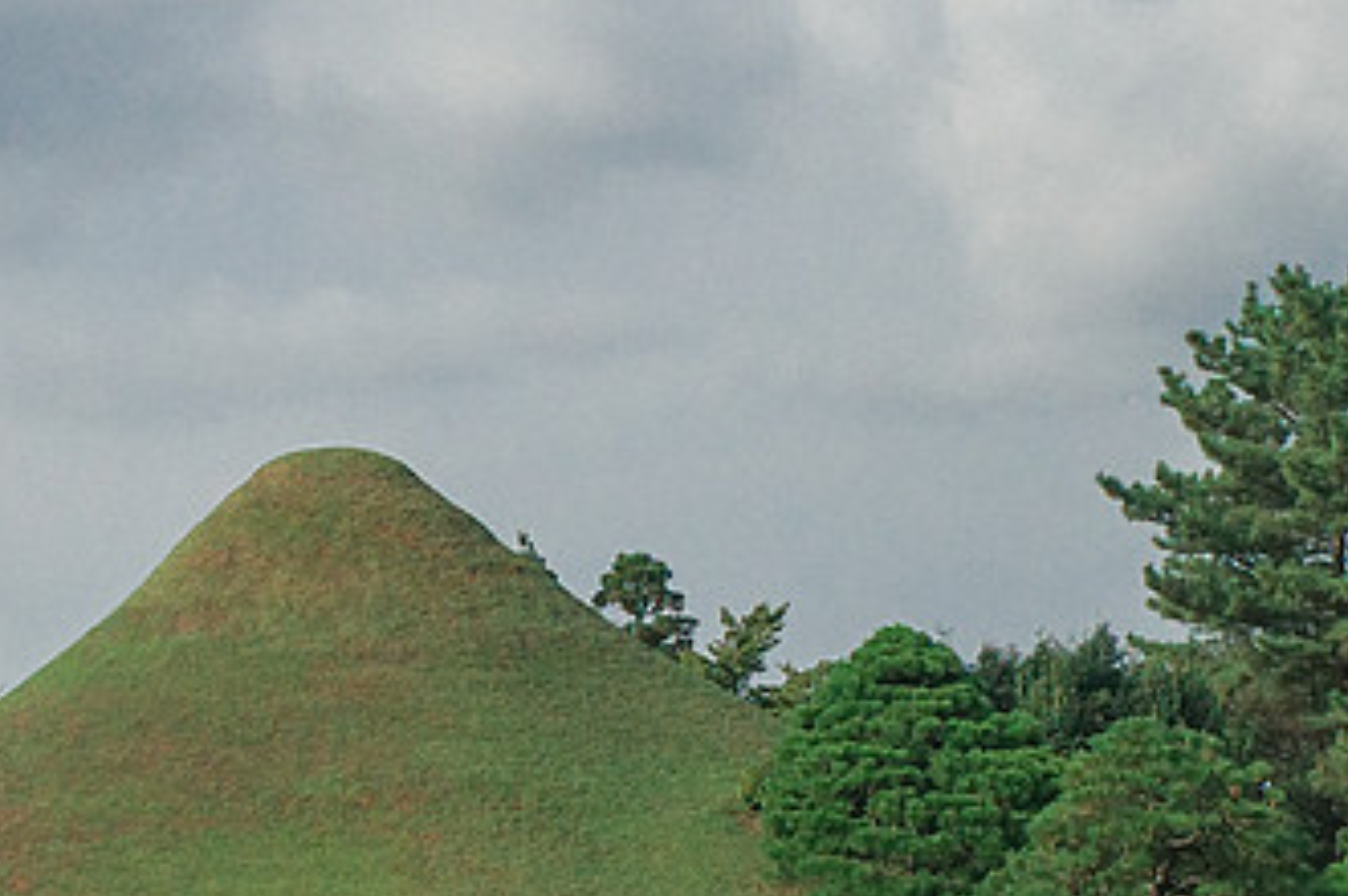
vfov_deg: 11.3
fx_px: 4526
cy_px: 625
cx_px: 314
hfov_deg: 16.8
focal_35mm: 121
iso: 800
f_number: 5.6
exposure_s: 1/1600
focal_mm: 18.3
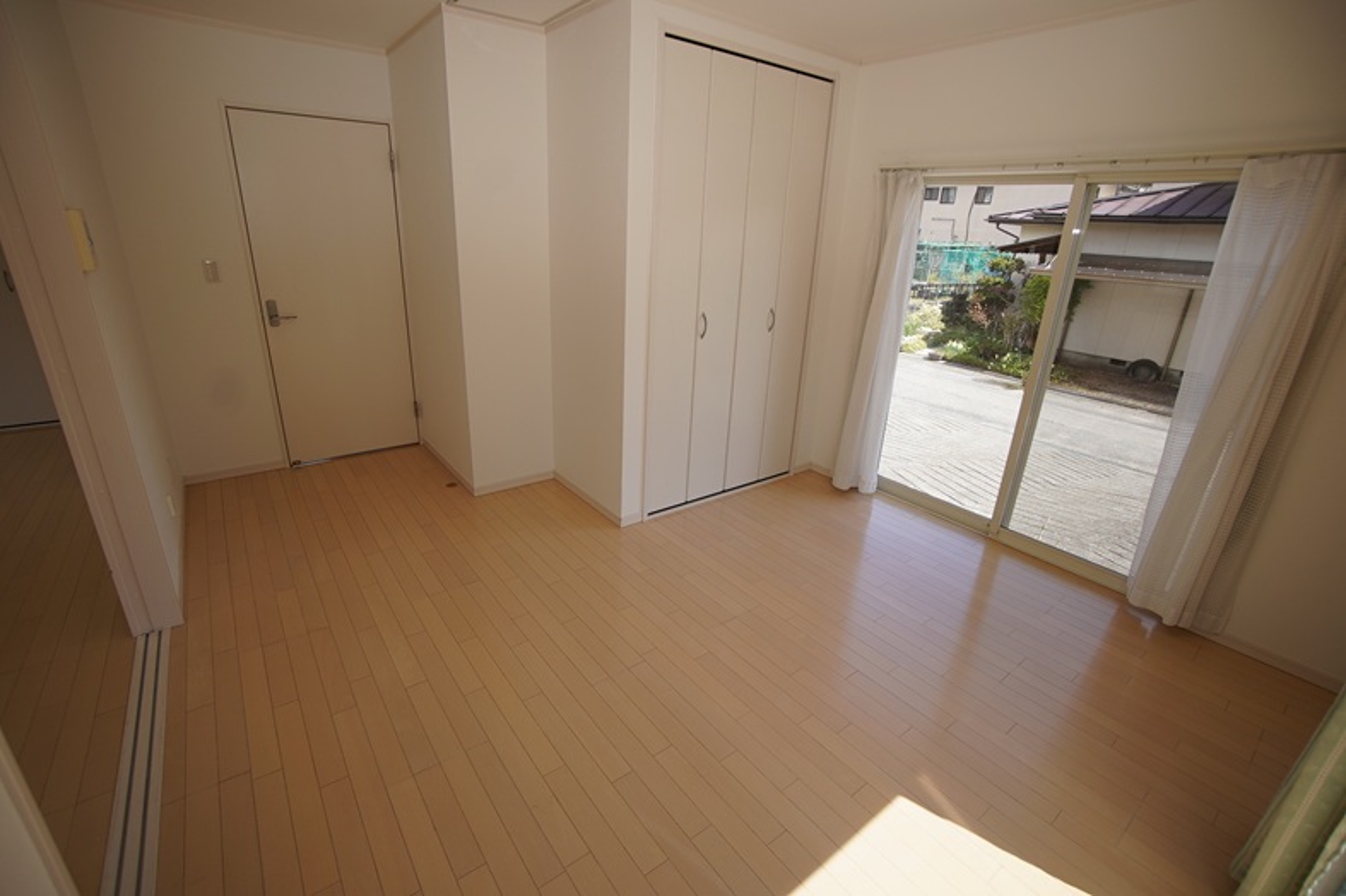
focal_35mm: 15
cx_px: 673
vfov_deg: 77.3
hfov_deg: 100.4
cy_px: 448
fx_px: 561
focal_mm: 10
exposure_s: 1/200
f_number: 4.5
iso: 100
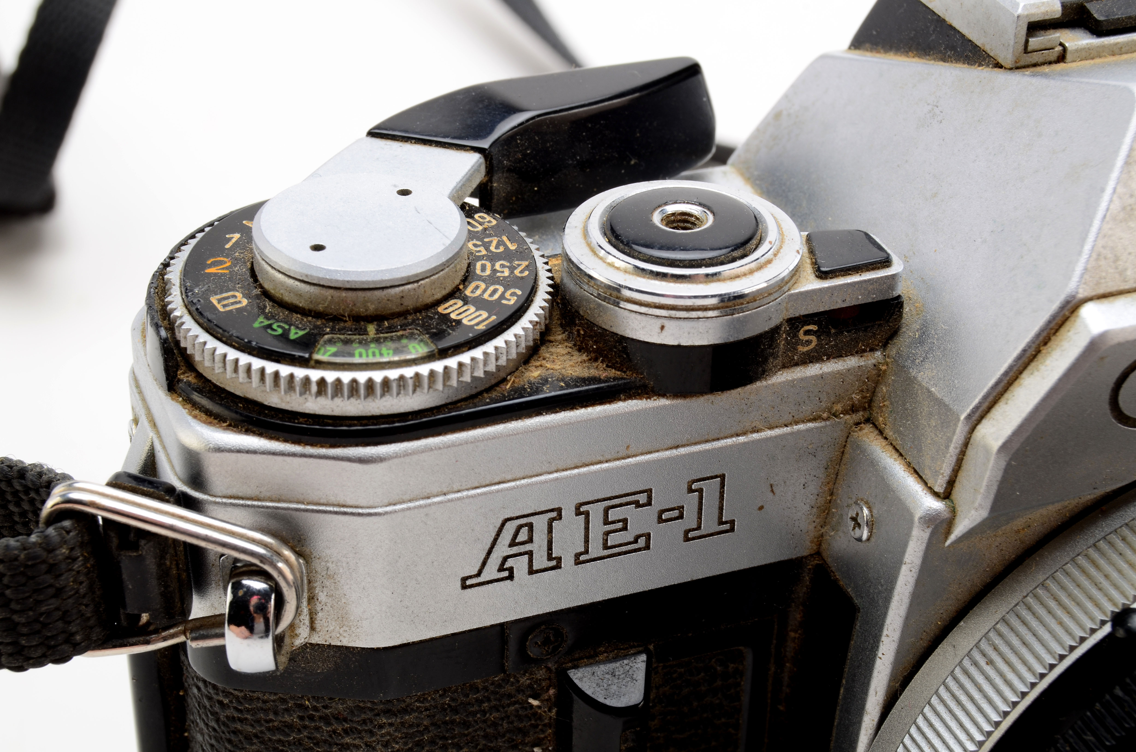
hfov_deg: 24.7
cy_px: 376
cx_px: 568
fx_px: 2598
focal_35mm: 82
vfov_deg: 16.5
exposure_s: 1/160
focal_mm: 55
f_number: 18
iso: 100
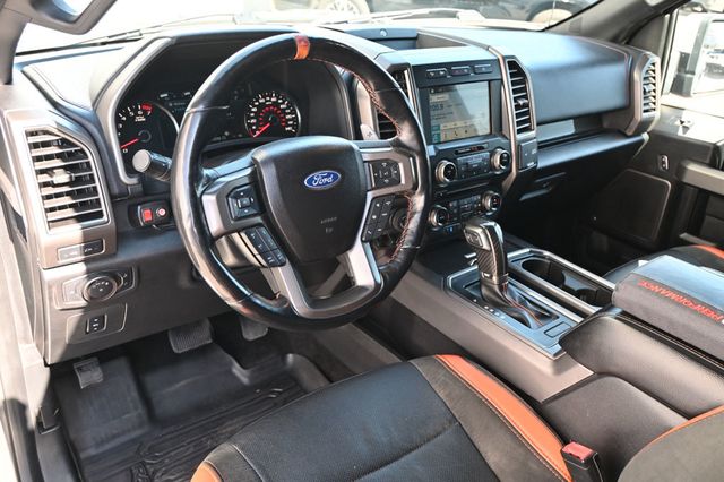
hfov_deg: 62.0
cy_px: 241
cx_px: 362
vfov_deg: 43.6
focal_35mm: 30
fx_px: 603
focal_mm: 20
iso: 720
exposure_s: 1/125
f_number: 3.8
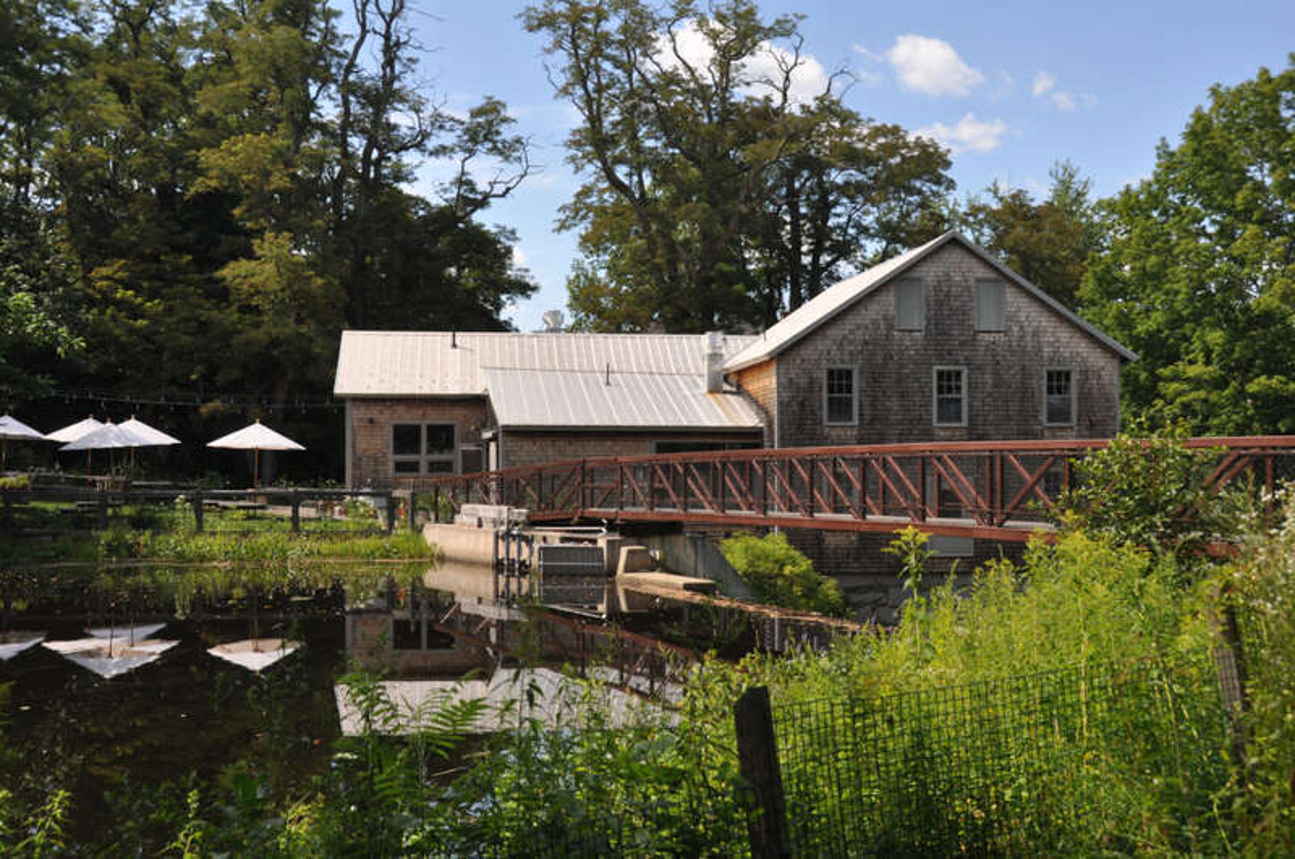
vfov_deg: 34.1
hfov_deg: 49.6
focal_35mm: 39
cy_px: 430
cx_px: 648
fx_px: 1401
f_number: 7.1
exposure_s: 1/1000
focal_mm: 26
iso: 400
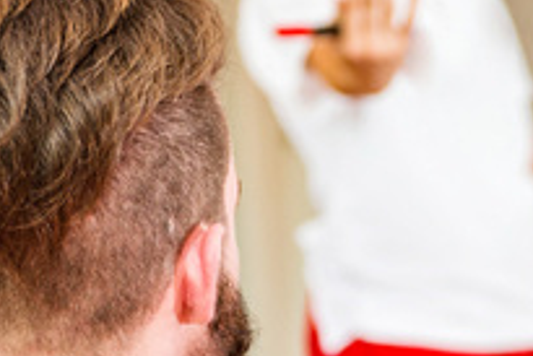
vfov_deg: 6.3
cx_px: 642
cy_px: 292
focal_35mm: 219
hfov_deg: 9.3
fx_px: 3245
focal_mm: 62
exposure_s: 1/160
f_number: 2.8
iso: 400
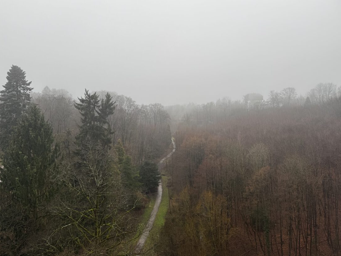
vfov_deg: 54.9
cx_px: 164
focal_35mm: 25
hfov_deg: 69.4
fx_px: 246
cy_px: 123
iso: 80
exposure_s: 1/287
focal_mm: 6.76
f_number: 1.78
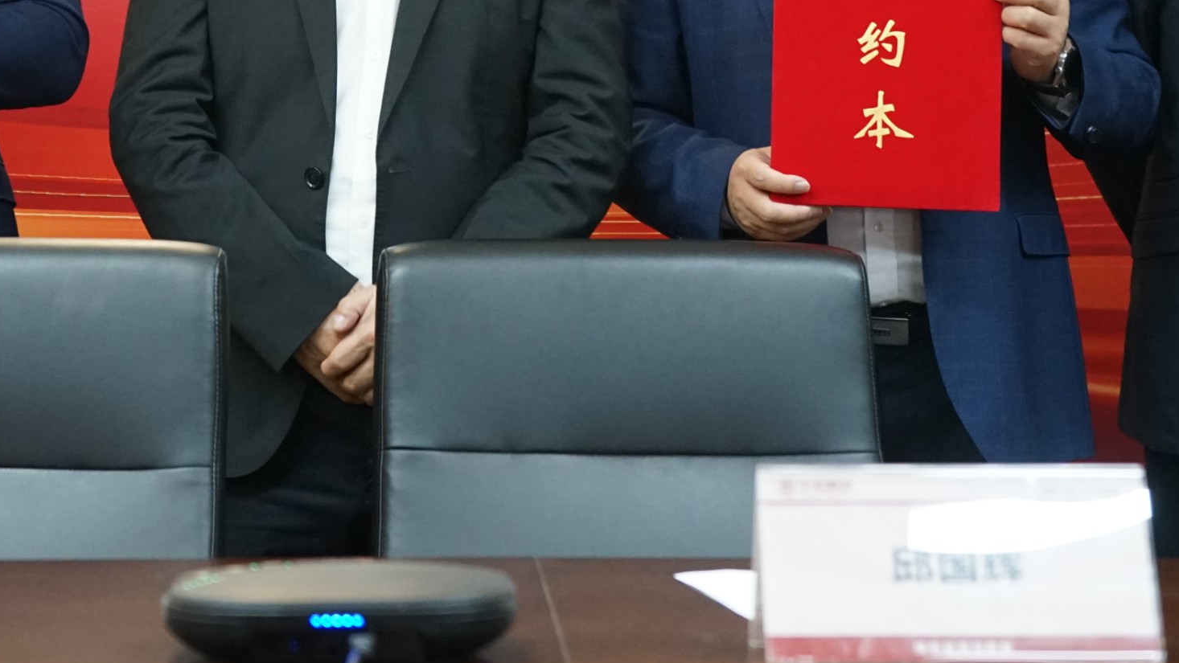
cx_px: 448
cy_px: -48
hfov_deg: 22.6
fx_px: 2939
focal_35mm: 94
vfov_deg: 12.7
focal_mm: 47
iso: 3200
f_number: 4.5
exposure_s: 1/60
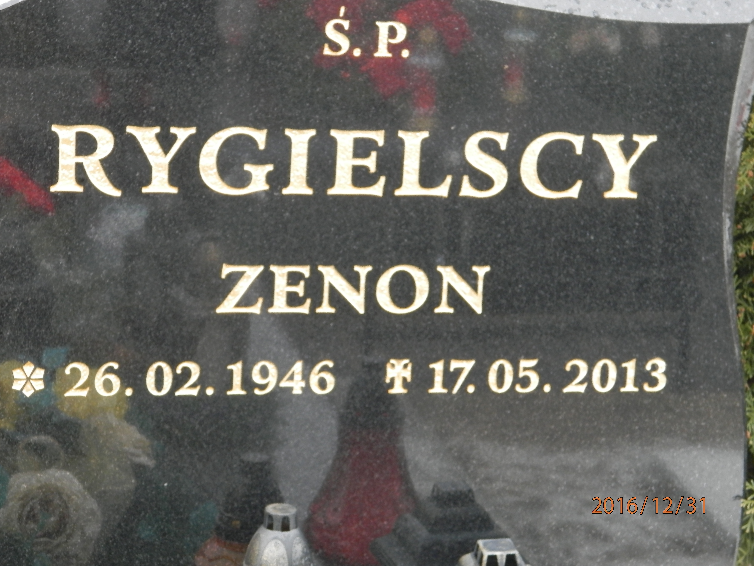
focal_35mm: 106
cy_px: 283
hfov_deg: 18.5
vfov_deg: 14.0
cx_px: 377
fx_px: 2309
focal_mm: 19
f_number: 4.5
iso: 200
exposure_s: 1/30
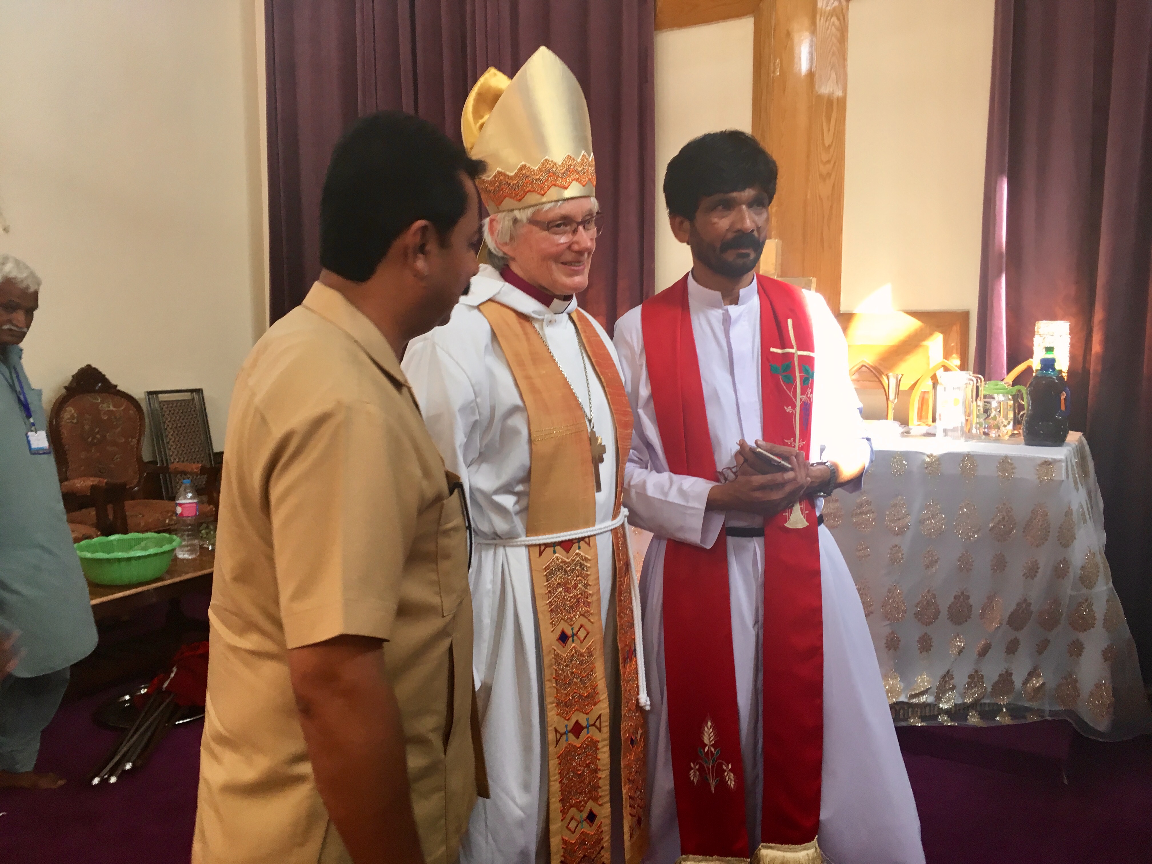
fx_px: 965
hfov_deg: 61.7
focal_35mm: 29
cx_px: 576
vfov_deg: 48.2
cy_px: 432
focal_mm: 4.15
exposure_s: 1/33
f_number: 2.2
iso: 64
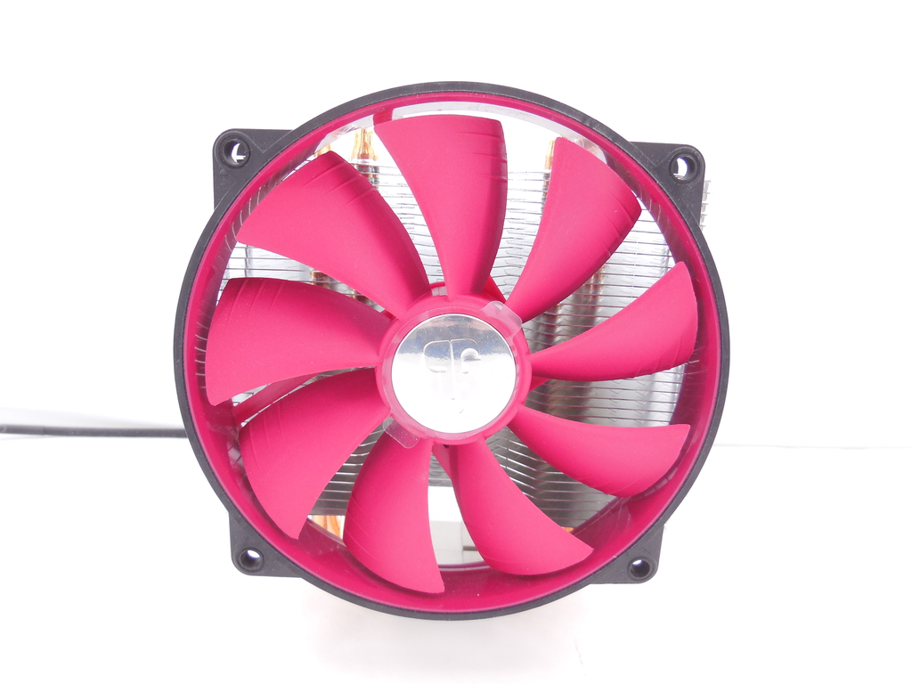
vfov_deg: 54.9
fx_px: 659
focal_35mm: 25
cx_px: 456
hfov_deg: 69.4
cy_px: 342
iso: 140
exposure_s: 1/30
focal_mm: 4.5
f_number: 3.1
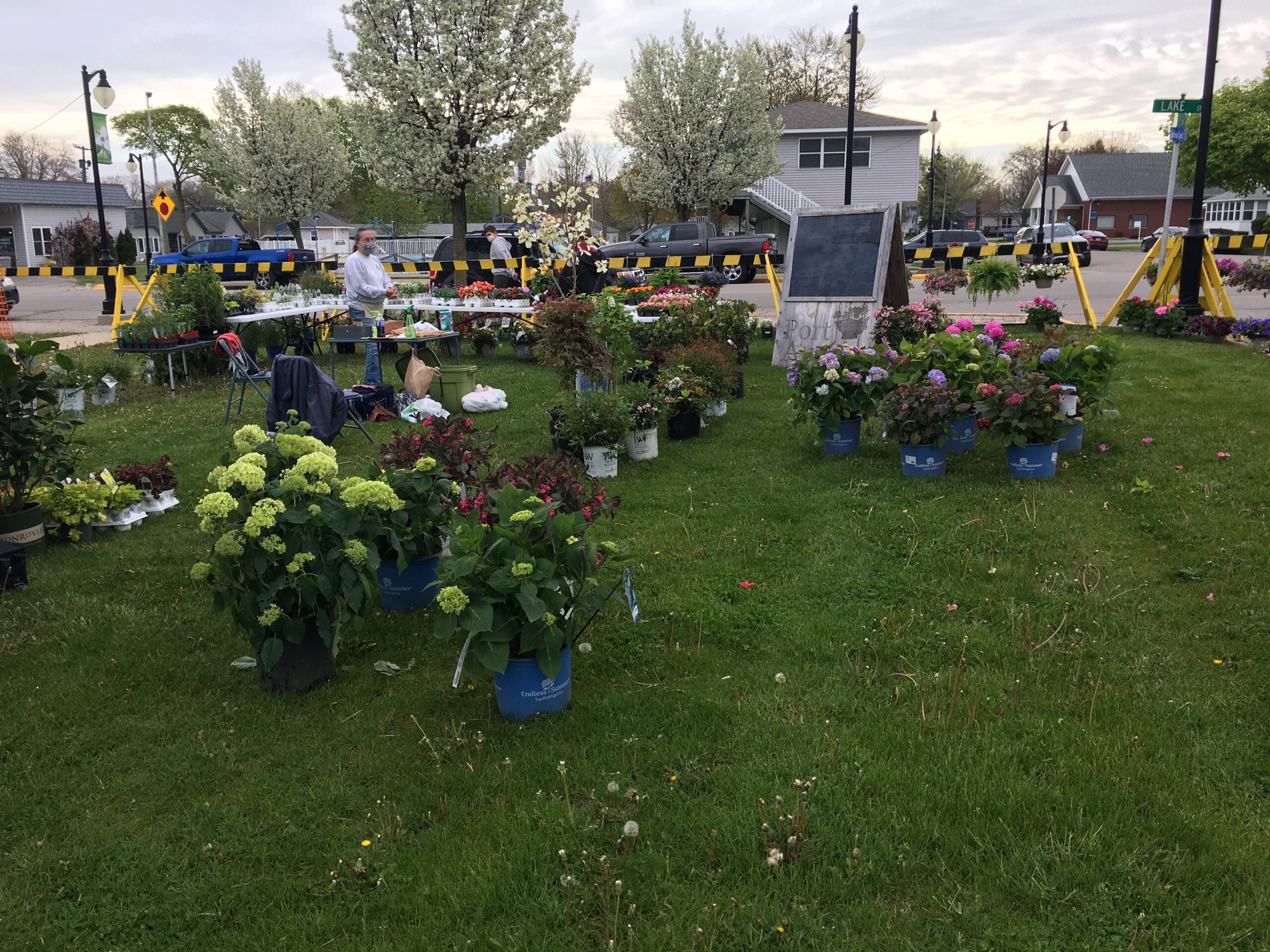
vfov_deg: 48.2
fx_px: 1064
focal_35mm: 29
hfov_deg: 61.7
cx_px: 635
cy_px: 476
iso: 25
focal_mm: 4.15
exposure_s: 1/388
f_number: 2.2
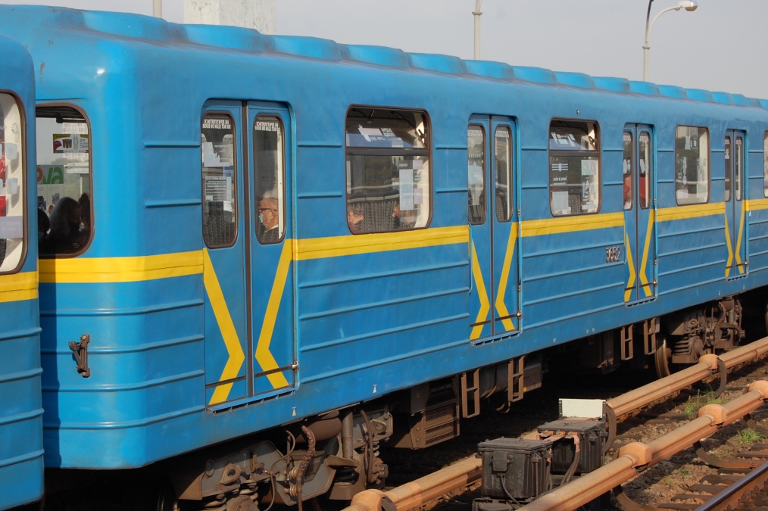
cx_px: 356
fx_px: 2081
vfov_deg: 14.0
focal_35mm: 98
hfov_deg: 20.9
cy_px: 270
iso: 200
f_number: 8
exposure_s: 1/250
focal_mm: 55
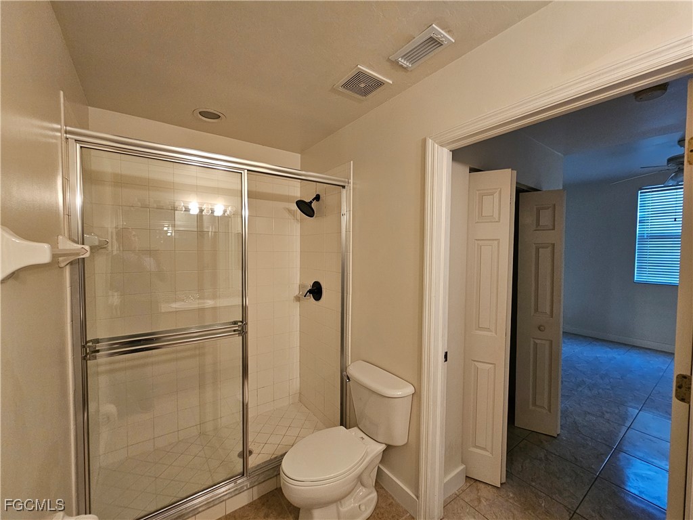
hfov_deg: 106.2
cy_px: 260
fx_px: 260
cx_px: 346
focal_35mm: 13
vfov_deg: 89.9
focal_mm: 2.2
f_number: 2.2
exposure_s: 1/30
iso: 320
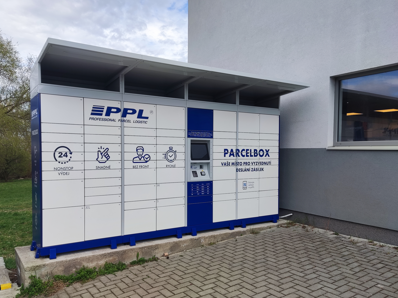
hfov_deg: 63.3
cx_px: 183
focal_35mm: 28
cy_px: 161
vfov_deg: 49.7
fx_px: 322
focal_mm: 4.71
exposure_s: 1/917
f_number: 1.79
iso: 50
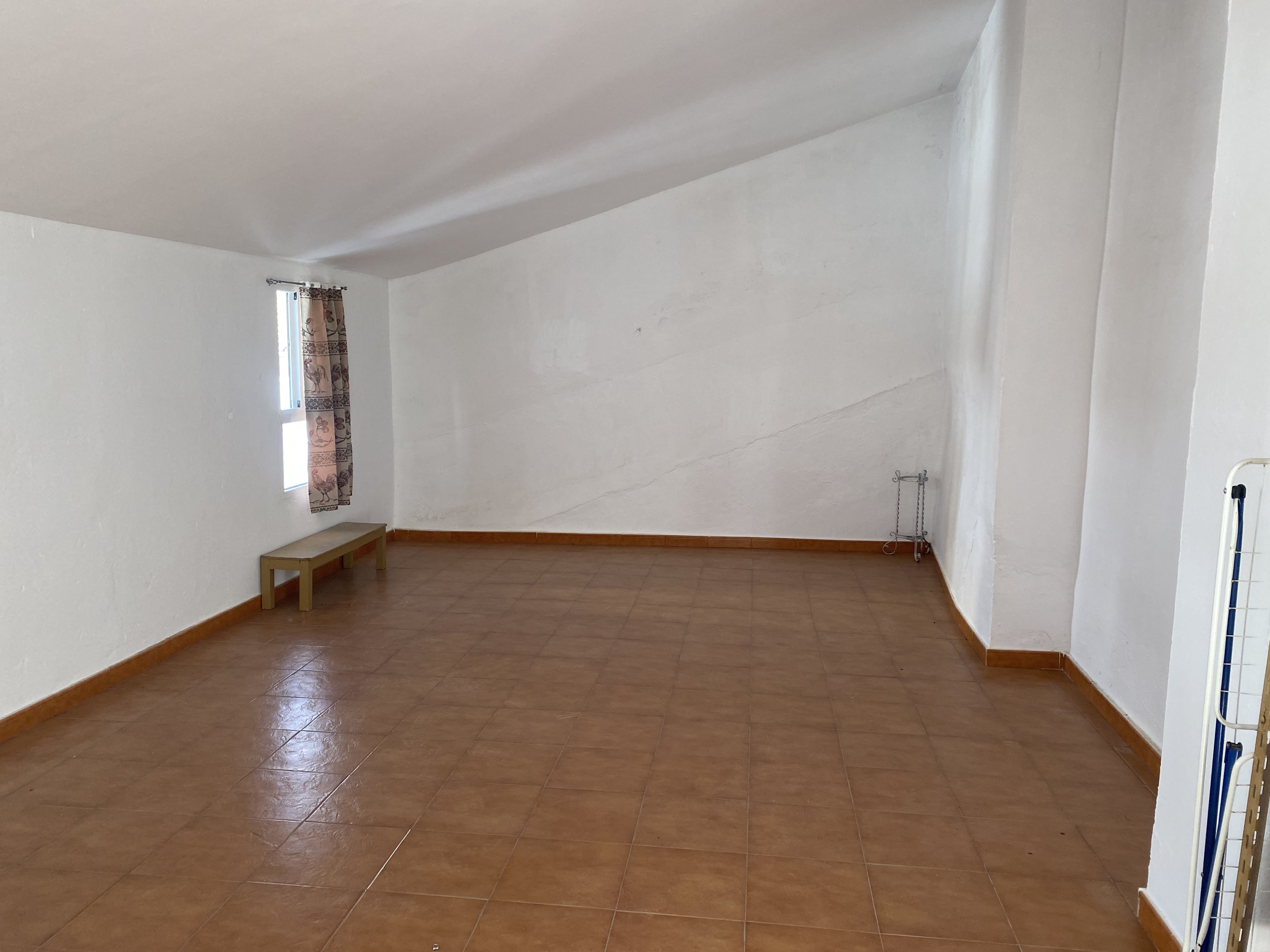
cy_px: 476
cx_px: 635
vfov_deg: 53.1
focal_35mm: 26
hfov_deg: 67.3
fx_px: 954
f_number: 1.8
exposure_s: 1/121
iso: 100
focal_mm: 4.25
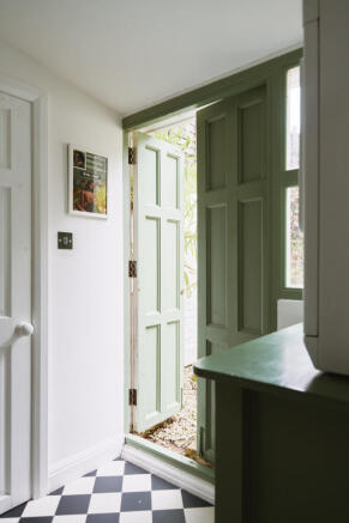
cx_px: 174
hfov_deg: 53.1
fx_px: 349
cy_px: 262
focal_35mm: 24
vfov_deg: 73.8
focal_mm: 24
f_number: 5
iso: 320
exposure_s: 1/80
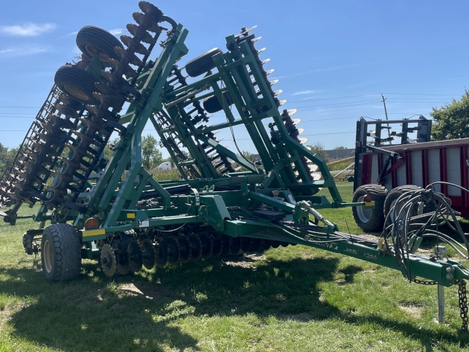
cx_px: 234
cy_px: 188
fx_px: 447
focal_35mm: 33
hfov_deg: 55.3
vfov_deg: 42.9
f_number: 1.6
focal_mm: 4.2
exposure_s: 1/3300
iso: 32
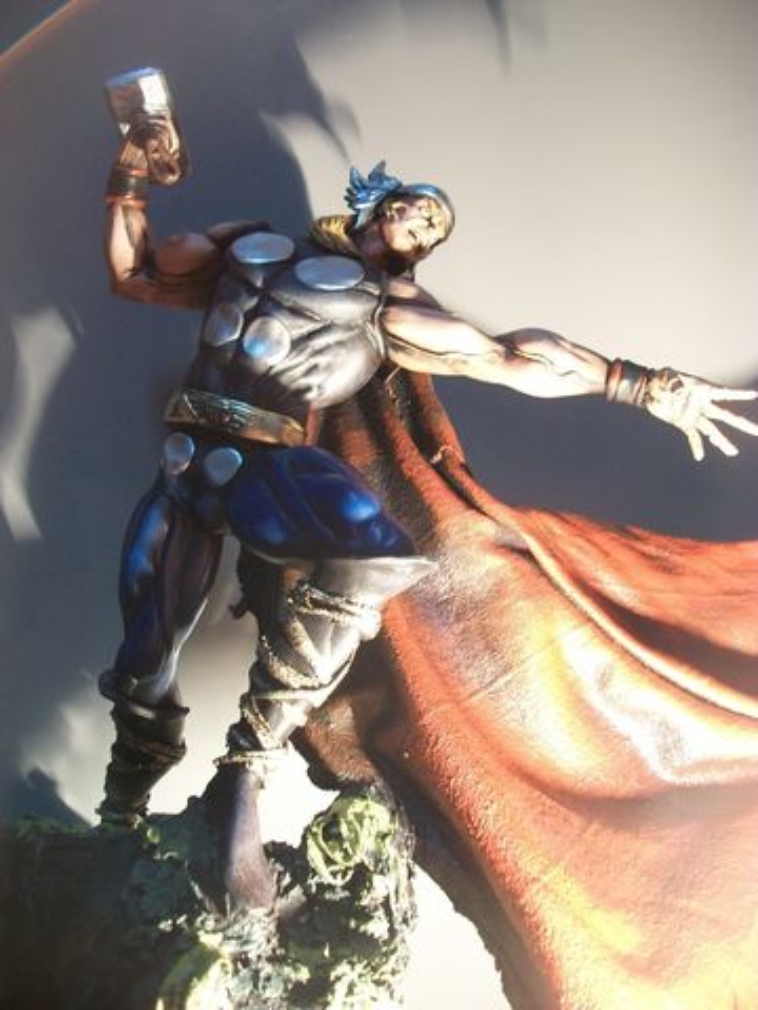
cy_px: 505
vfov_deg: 56.8
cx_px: 379
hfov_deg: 44.2
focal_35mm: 32
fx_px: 934
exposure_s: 1/10
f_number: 2.9
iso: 160
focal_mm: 5.7
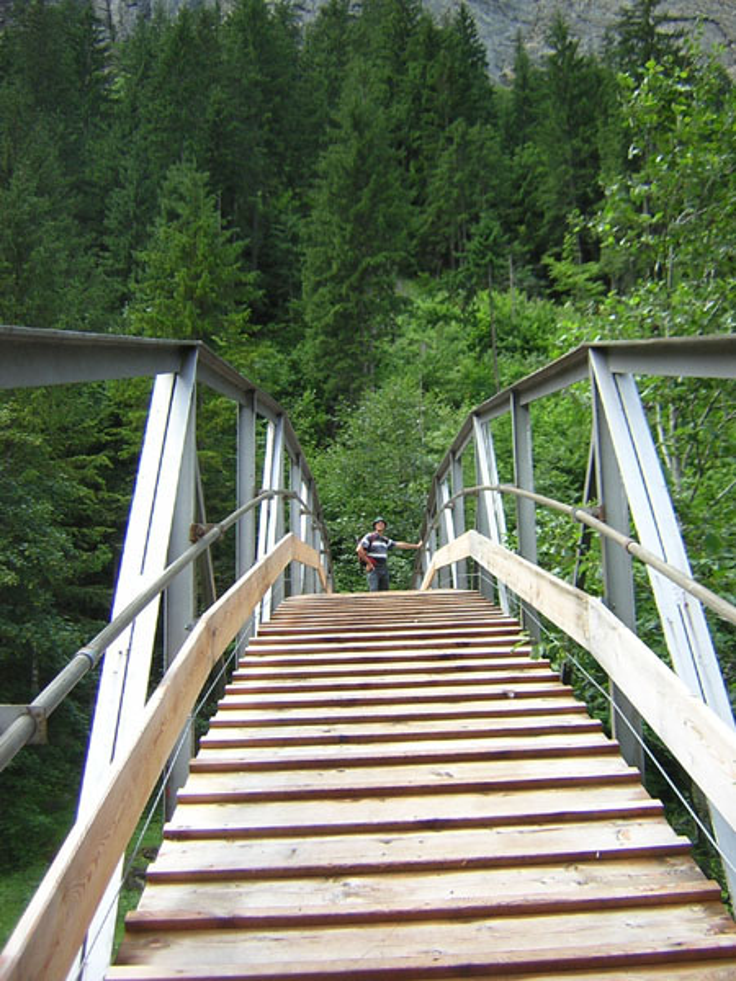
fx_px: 1021
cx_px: 368
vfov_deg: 51.4
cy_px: 490
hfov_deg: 39.7
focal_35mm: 36
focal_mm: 4.7
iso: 100
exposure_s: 1/201
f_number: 2.6
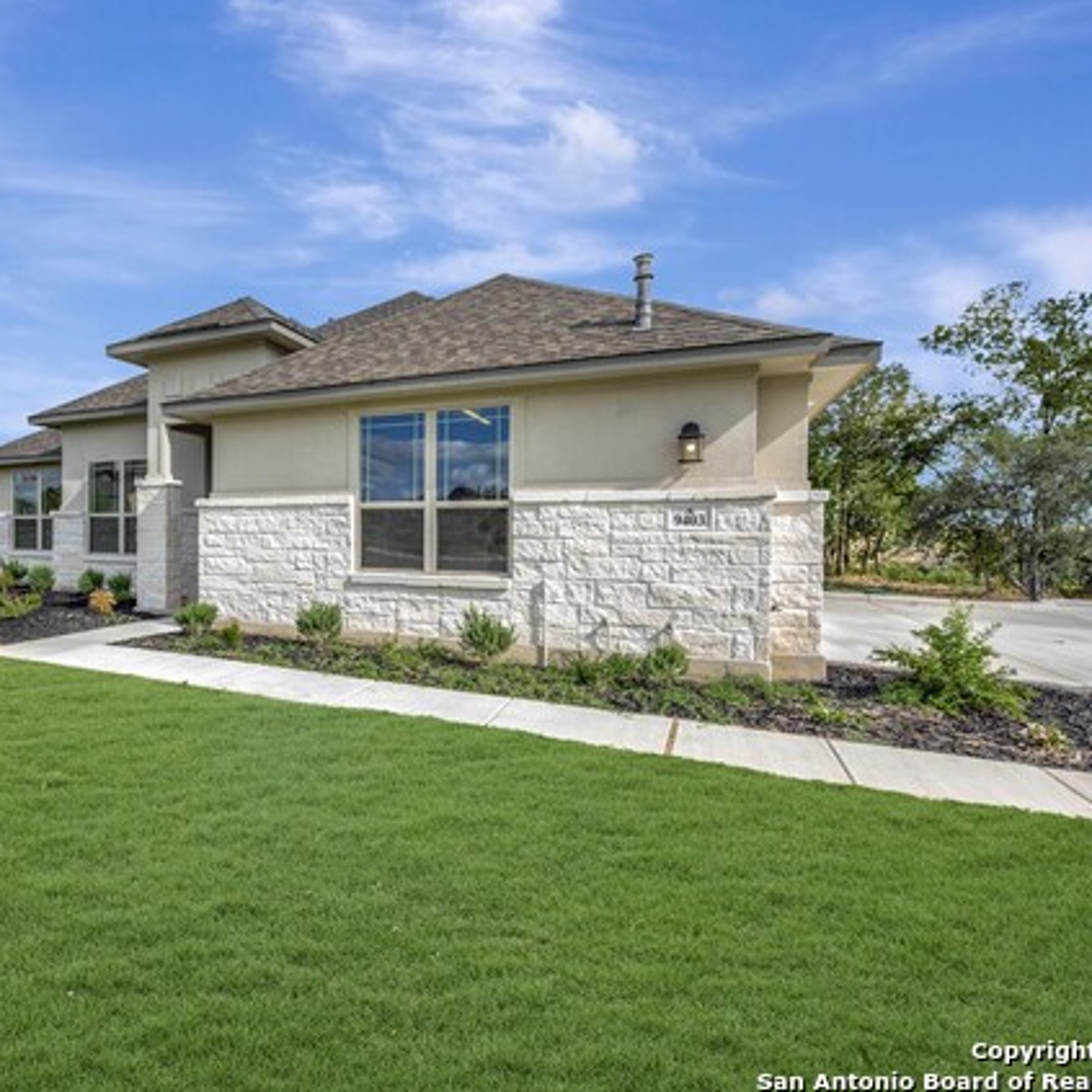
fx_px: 642
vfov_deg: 80.7
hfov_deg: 77.7
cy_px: 546
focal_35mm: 18
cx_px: 351
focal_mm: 14
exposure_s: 1/50
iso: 100
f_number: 9
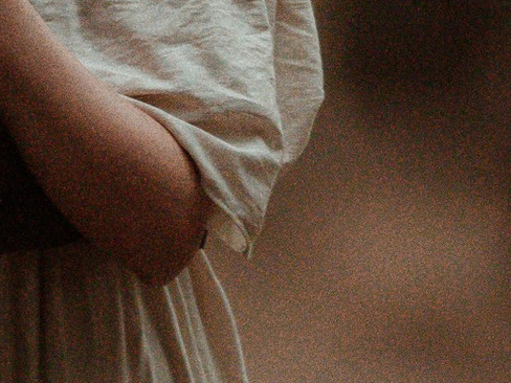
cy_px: 366
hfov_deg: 1.9
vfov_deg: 1.5
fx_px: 15072
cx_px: -115
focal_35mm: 1021
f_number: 1.8
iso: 4000
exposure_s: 1/200
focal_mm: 135
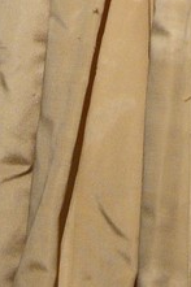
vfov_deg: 7.1
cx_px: 234
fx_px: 2080
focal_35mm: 261
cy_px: -542
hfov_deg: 5.2
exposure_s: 1/25
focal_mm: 36
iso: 1600
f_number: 6.3
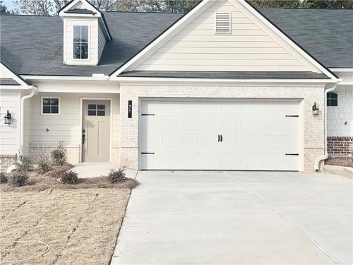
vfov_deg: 30.3
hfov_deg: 39.7
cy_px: 132
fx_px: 489
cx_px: 176
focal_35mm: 48
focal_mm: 6.76
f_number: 1.78
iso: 64
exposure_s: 1/4975
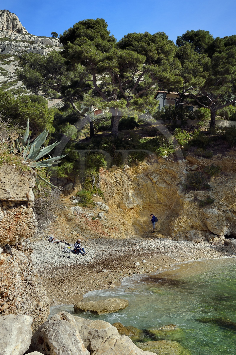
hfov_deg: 33.4
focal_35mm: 40
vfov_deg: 48.5
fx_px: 394
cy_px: 178
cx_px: 118
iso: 200
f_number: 16
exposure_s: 1/250
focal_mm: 40
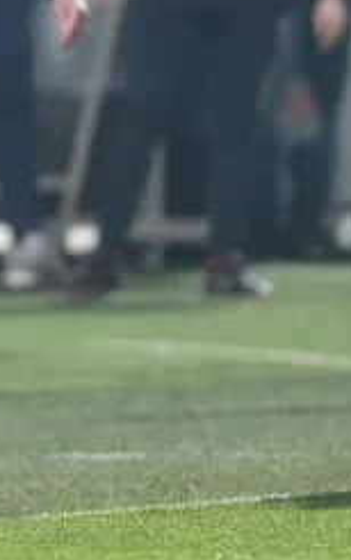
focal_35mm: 945
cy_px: 67
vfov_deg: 2.2
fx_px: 14447
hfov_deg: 1.4
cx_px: -410
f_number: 4
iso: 4000
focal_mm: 300
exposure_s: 1/1000
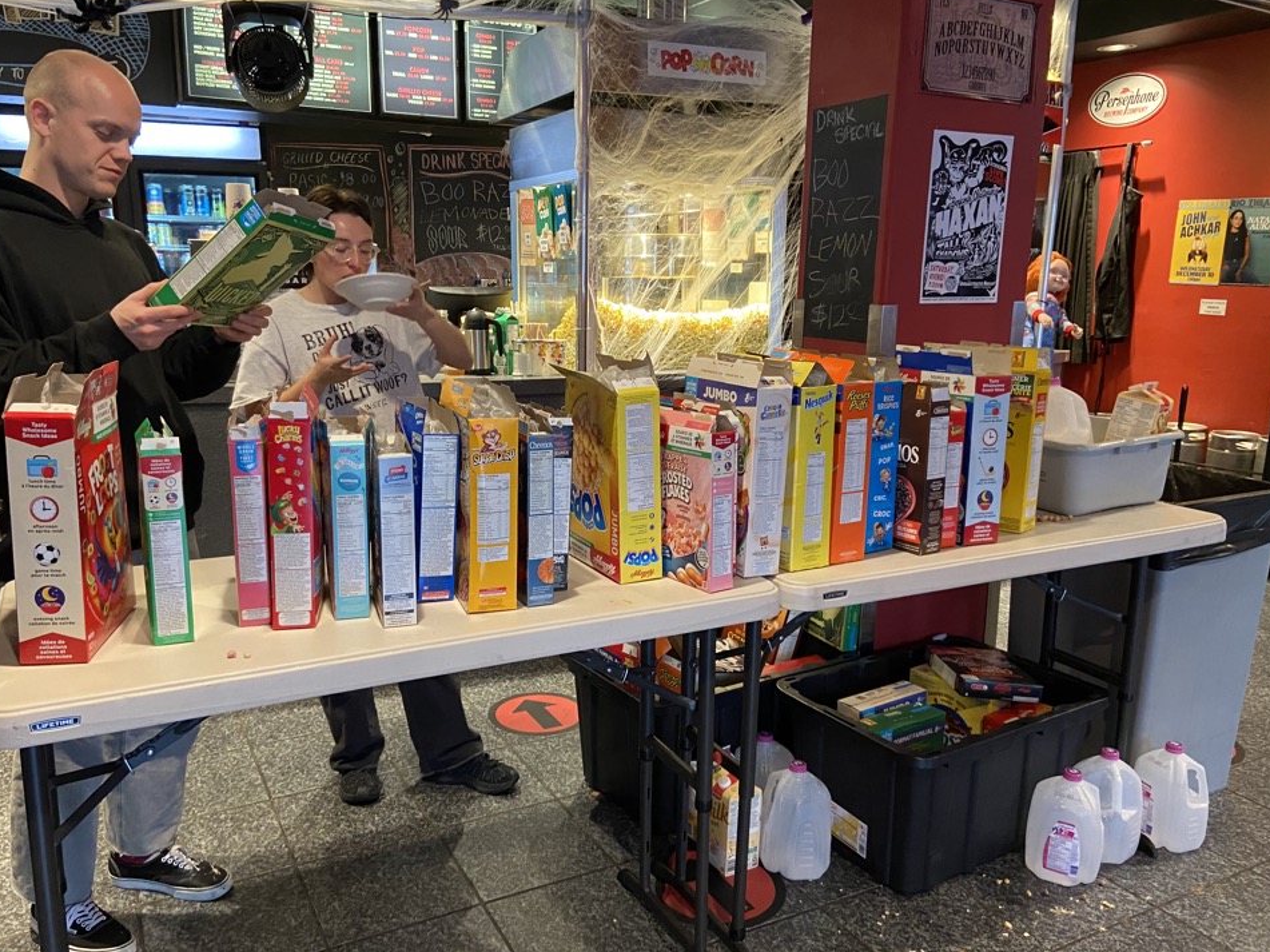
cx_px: 604
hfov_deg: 63.4
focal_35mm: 28
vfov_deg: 49.7
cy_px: 483
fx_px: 1027
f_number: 1.8
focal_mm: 4.25
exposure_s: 1/40
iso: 320
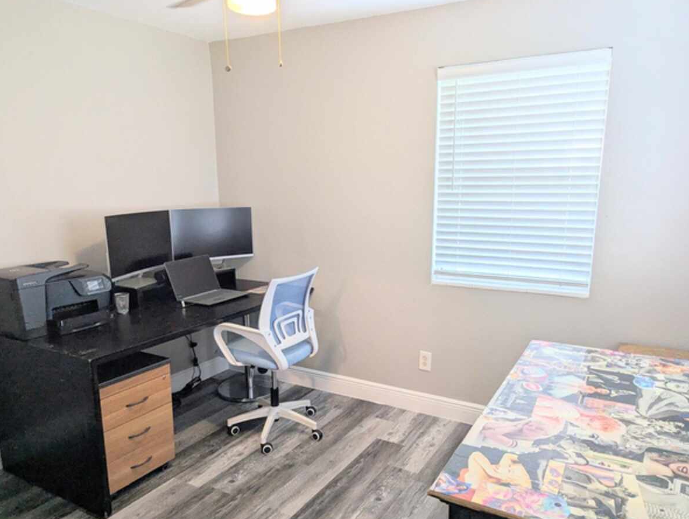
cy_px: 276
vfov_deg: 53.1
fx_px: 518
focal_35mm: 26
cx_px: 362
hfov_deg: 67.2
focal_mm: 6.81
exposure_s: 1/120
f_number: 1.85
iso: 115
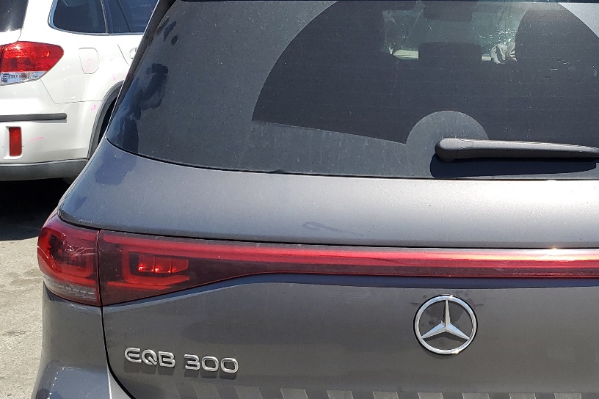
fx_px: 882
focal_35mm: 53
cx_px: 465
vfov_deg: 25.4
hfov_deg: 36.4
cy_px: 249
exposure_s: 1/2500
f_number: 1.5
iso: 50
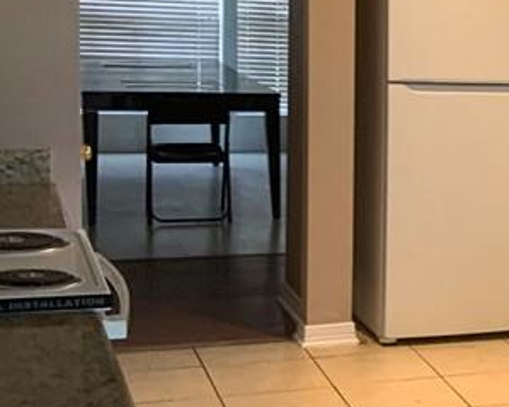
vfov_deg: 15.9
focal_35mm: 97
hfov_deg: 17.5
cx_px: 788
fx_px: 1461
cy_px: 198
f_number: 1.8
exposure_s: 1/60
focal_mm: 3
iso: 125
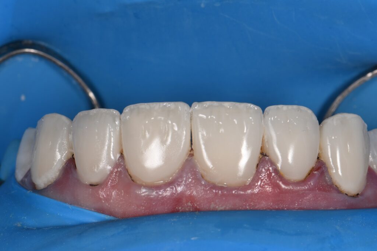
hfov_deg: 13.1
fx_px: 1644
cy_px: 126
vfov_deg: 8.7
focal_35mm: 157
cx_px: 188
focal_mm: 105
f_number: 32
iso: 200
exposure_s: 1/160
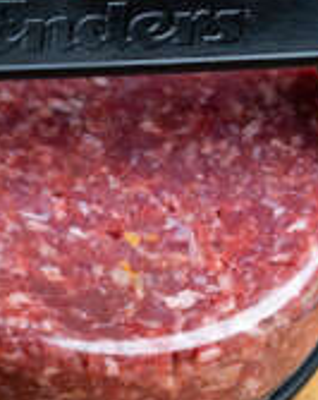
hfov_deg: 6.9
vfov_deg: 8.7
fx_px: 2631
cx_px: 105
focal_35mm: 223
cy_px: 98
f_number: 3.2
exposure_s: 1/250
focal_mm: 55
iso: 400
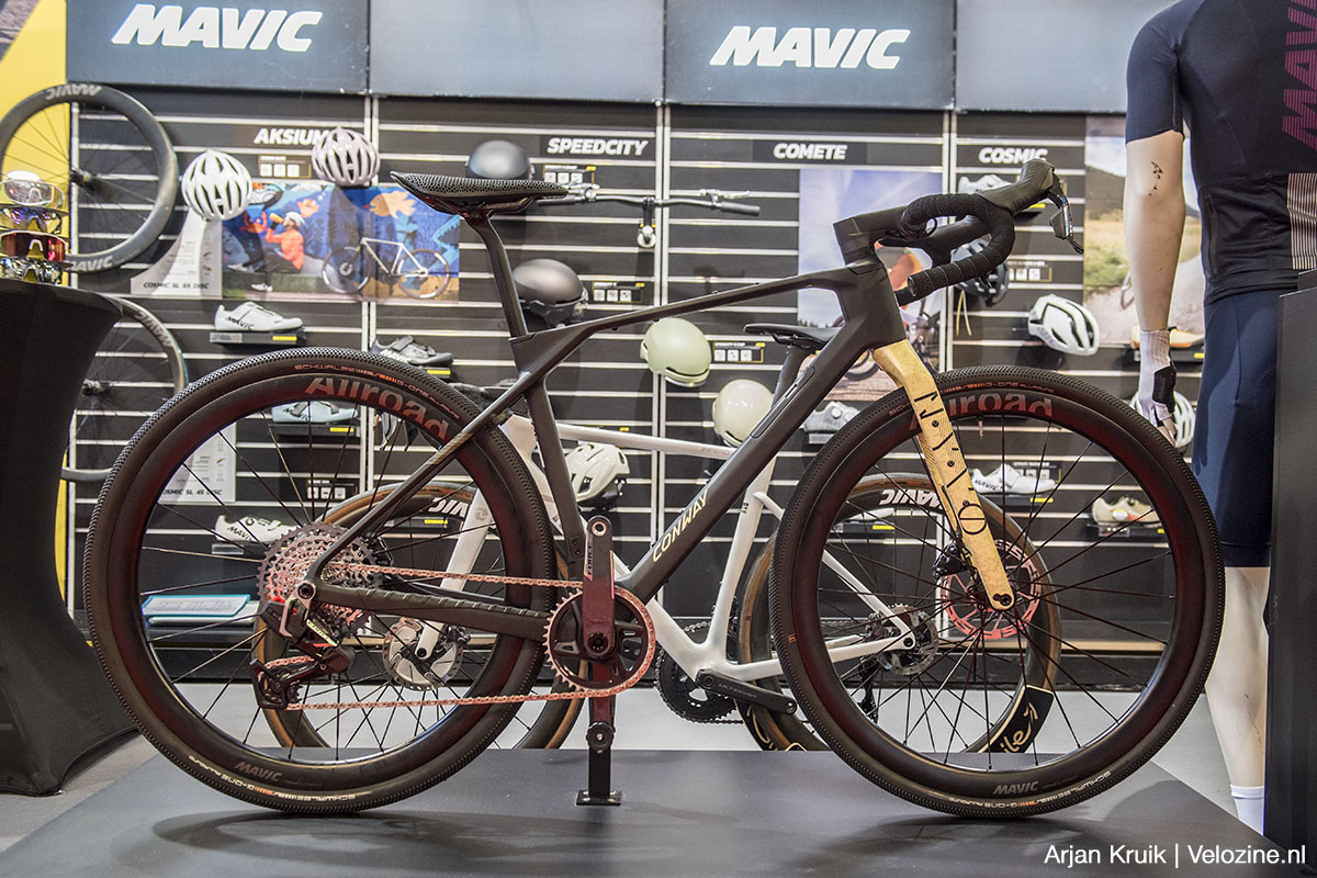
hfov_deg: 55.8
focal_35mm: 34
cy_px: 439
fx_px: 1244
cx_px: 658
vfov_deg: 38.9
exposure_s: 1/100
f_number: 4.5
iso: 1000
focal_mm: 34
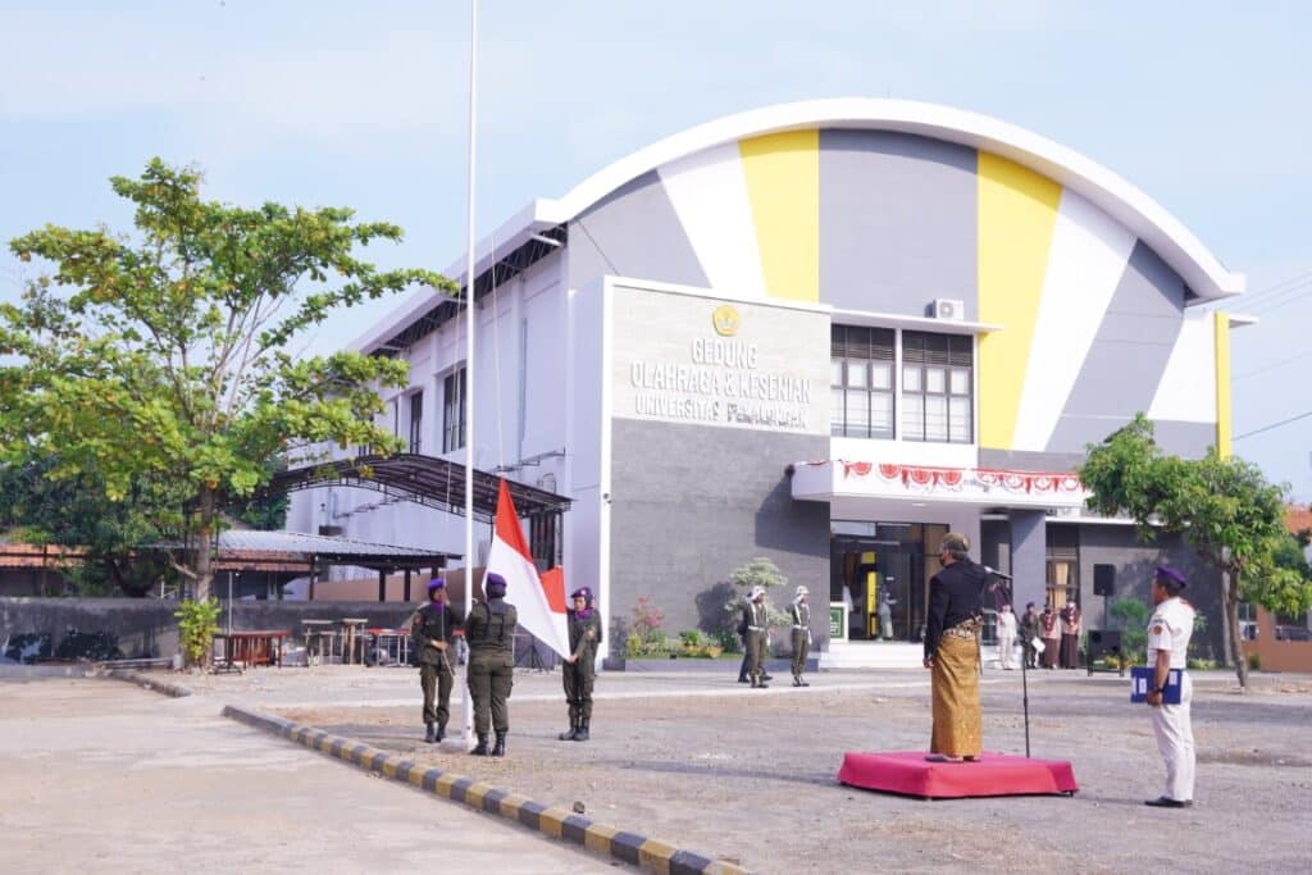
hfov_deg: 43.6
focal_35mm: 45
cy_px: 438
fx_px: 1640
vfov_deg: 29.9
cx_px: 656
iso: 100
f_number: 6.3
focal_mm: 30
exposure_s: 1/200
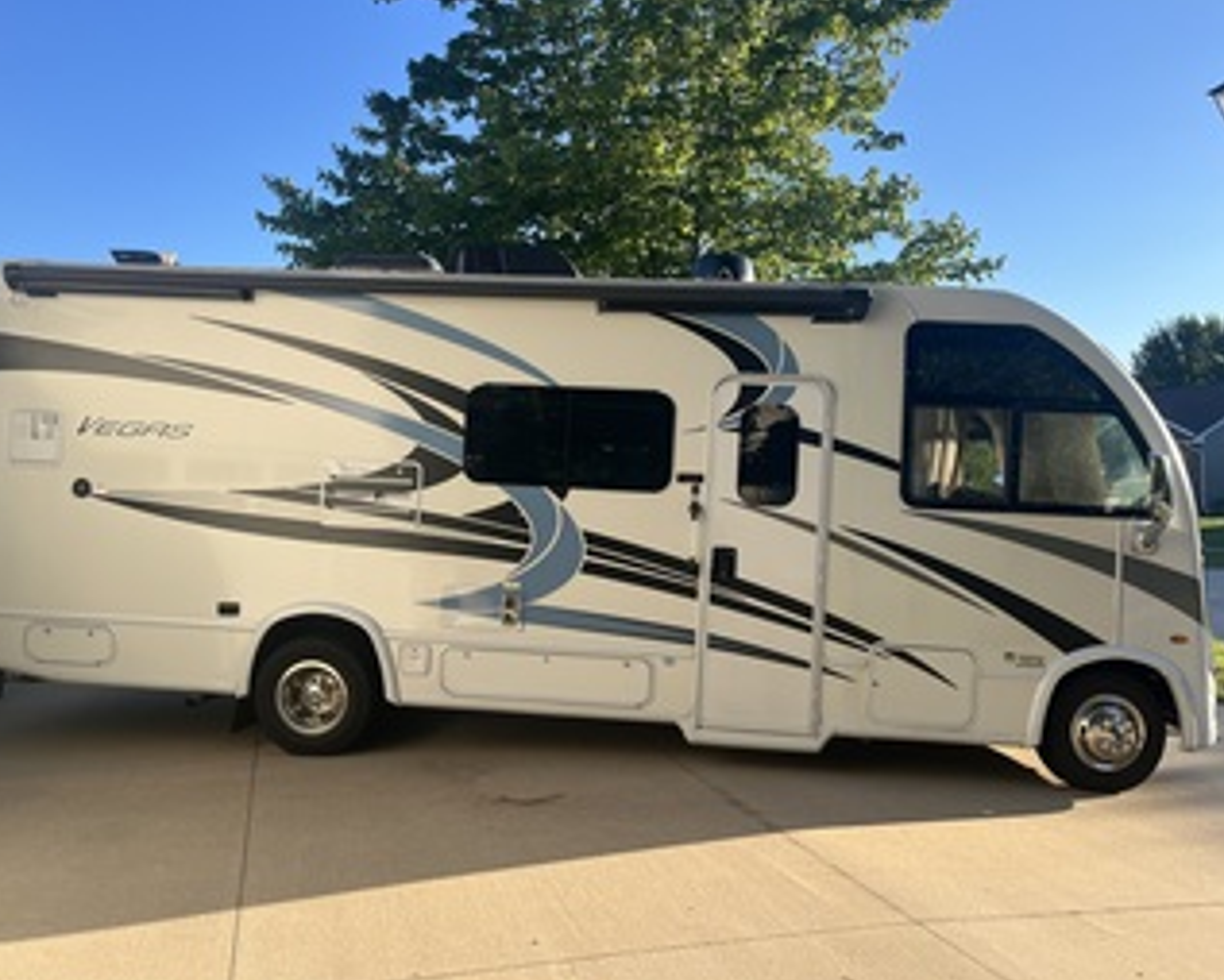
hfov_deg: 62.0
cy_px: 496
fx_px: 1015
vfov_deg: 51.6
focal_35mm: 28
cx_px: 552
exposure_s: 1/1212
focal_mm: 5.1
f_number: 1.6
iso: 50
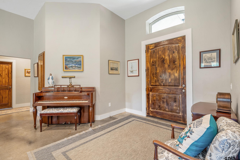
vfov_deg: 70.5
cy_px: 80
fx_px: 113
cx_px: 120
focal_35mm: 17
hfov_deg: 93.3
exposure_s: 1/3
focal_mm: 17
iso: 800
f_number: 8
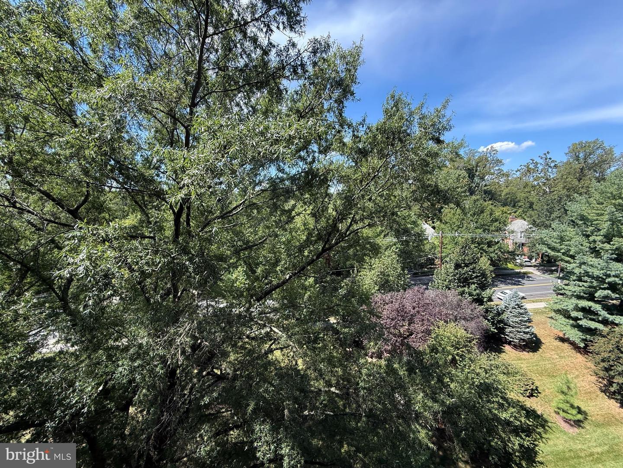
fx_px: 252
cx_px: 312
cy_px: 234
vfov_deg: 85.7
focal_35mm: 14
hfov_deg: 102.1
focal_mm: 2.22
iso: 64
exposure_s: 1/346
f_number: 2.2
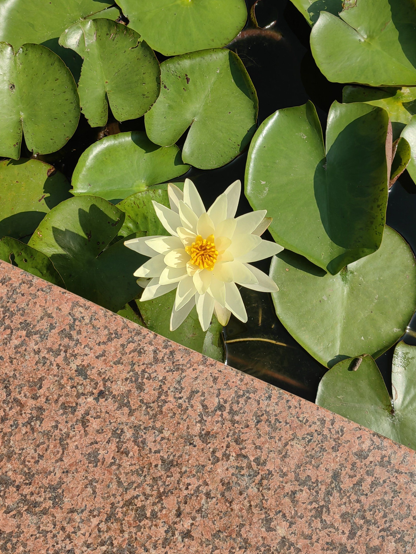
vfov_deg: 44.8
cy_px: 273
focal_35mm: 42
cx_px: 206
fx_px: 673
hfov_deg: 34.3
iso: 50
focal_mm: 5.54
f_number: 1.8
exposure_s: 1/3333
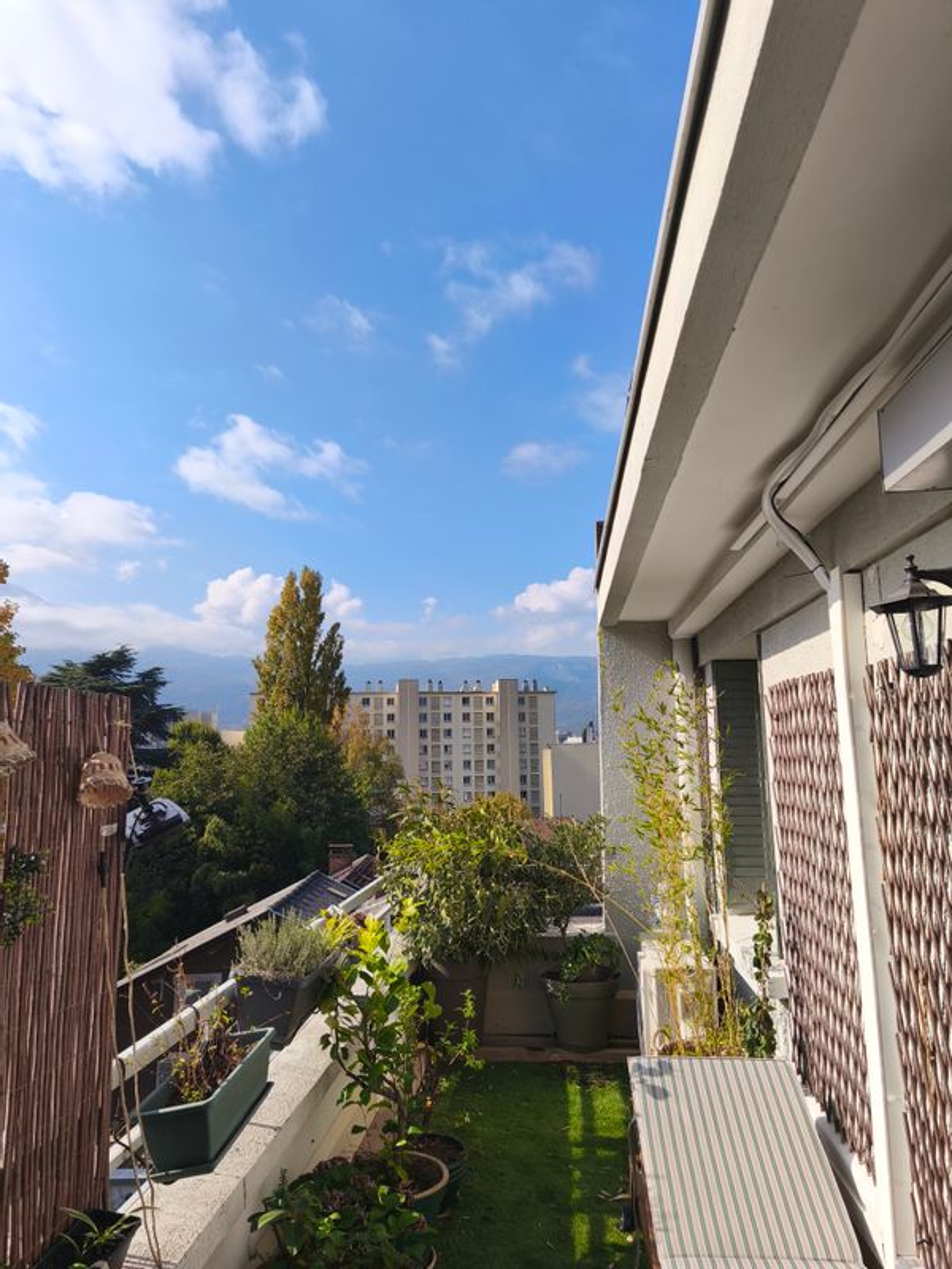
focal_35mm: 23
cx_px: 476
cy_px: 634
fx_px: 843
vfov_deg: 73.9
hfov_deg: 58.9
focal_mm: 5.35
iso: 80
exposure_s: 1/3413
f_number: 1.7
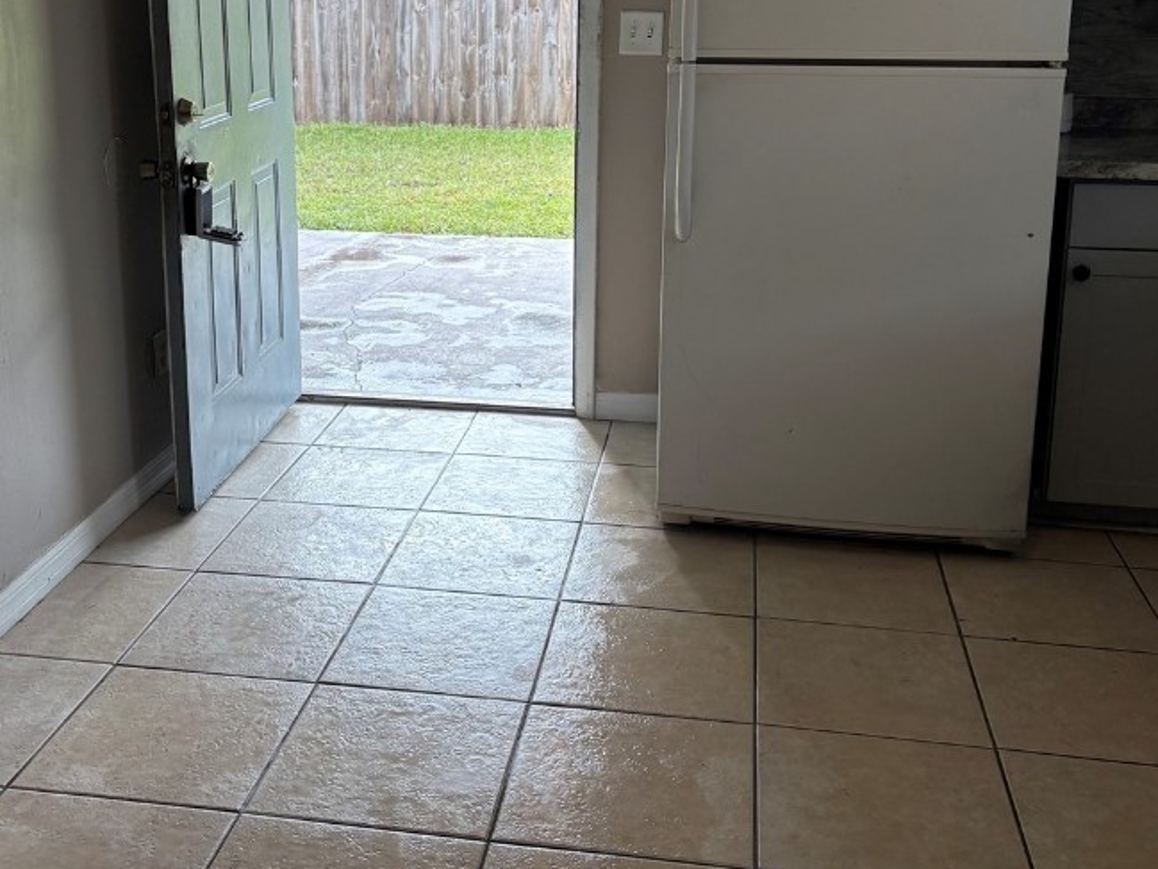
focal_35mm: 41
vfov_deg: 34.7
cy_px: 259
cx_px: 471
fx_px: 1372
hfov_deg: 45.6
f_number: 1.6
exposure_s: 1/229
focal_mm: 5.96
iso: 80
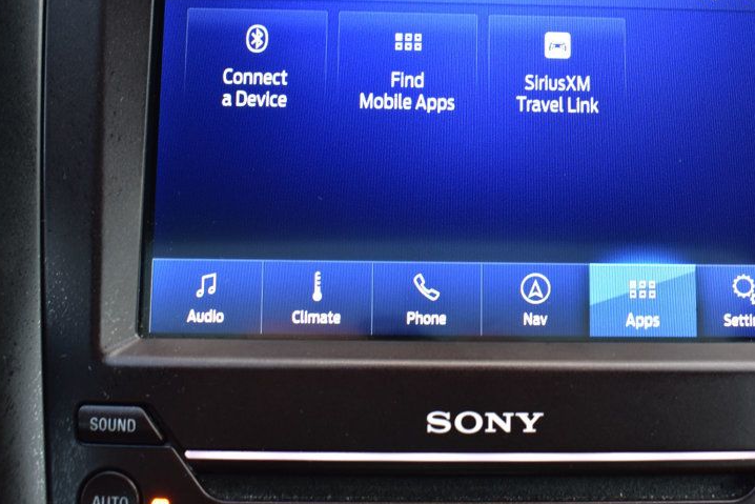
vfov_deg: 23.5
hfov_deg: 34.4
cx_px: 492
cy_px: 198
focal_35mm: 58
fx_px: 1211
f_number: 6.3
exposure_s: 1/20
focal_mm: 27
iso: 400
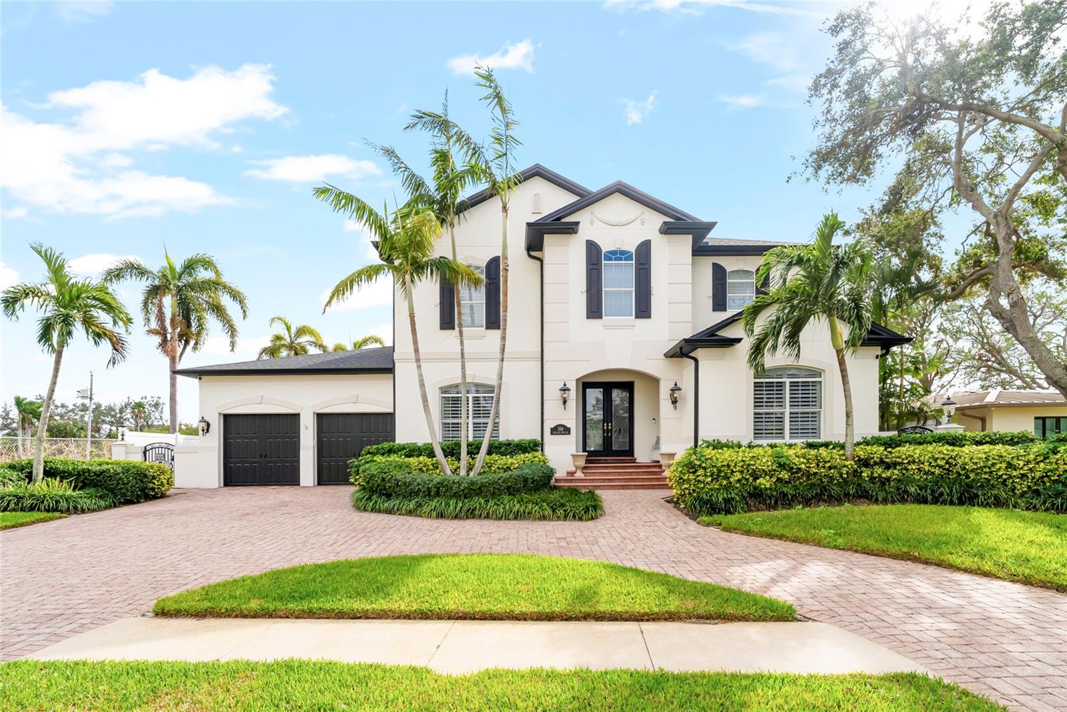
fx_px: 474
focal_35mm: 16
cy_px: 356
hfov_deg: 96.7
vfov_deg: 73.8
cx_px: 534
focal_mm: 16
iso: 200
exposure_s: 1/250
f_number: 9
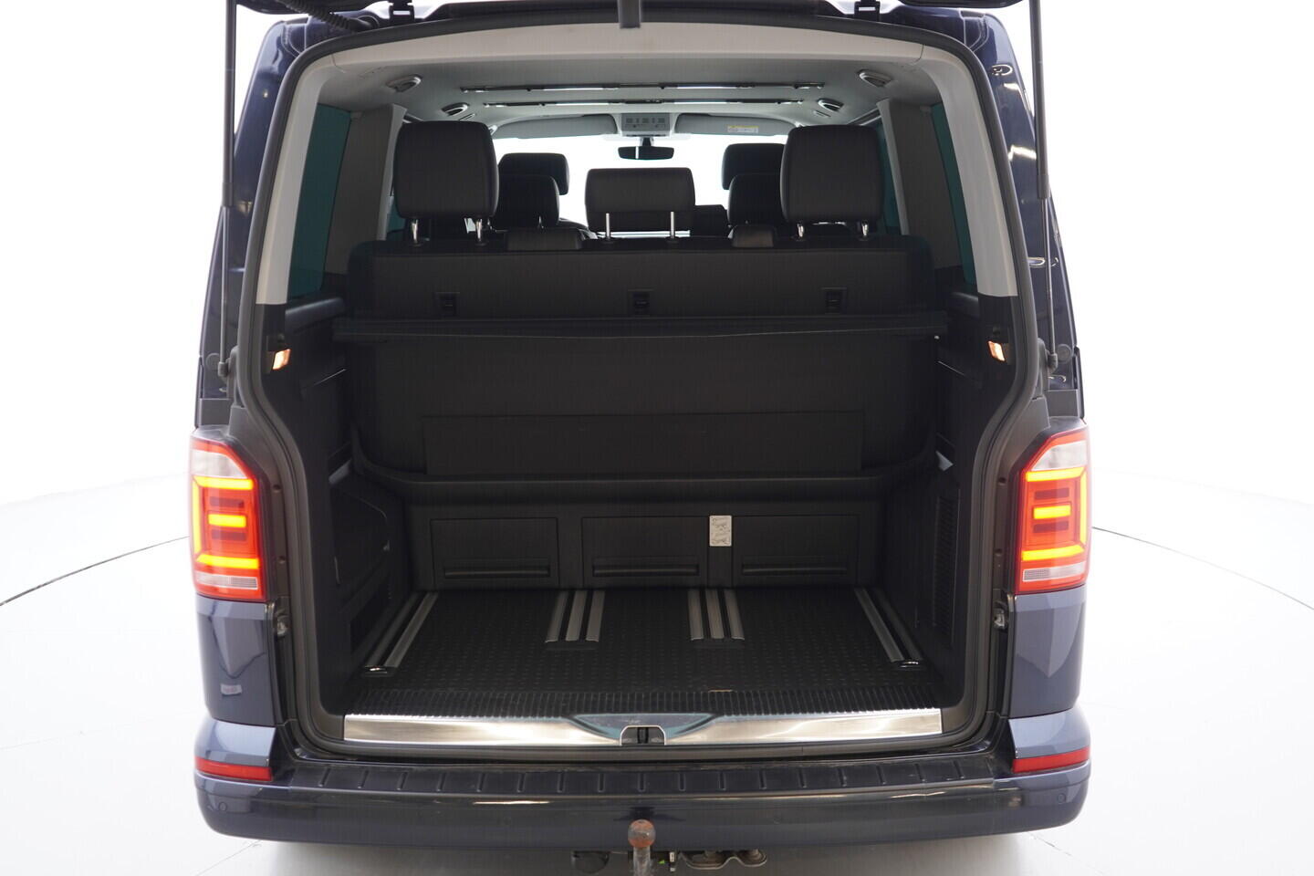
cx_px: 657
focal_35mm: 36
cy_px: 438
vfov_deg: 36.9
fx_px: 1314
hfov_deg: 53.1
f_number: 2.8
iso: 200
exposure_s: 1/40
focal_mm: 24
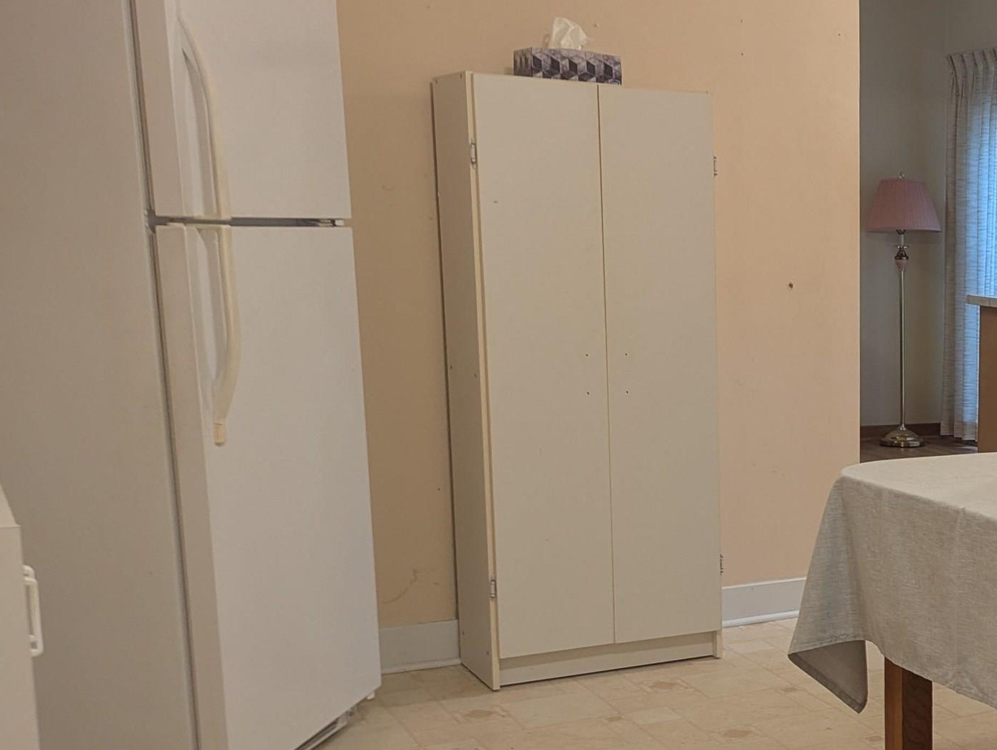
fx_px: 1528
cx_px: 1035
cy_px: 536
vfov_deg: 27.3
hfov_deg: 32.7
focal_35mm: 53
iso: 126
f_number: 1.85
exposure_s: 1/30
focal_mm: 6.81
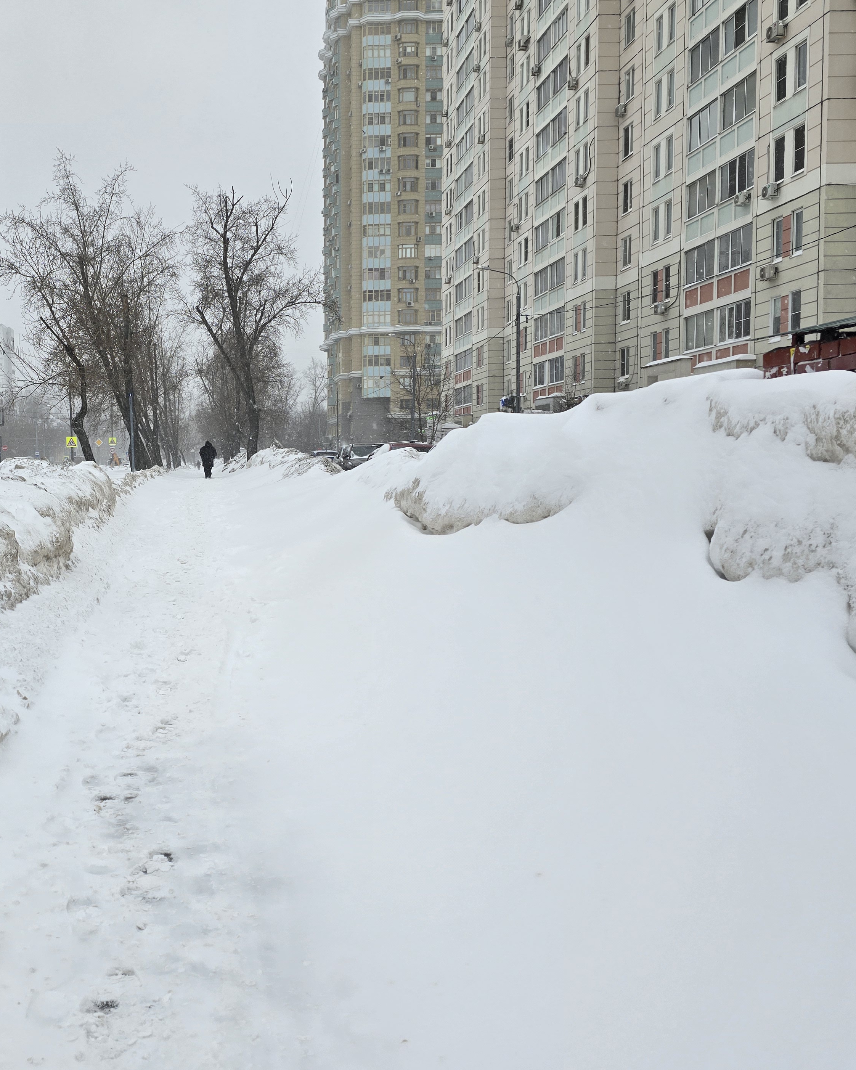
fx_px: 1013
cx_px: 173
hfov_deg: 43.7
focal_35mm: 32
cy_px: 553
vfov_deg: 55.7
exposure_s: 1/348
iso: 12
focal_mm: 6.3
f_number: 1.7
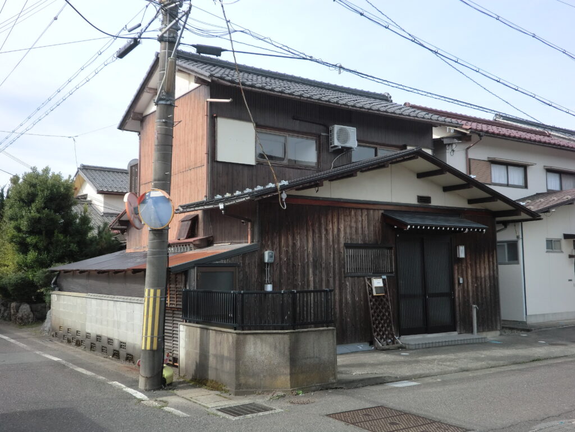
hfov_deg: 51.4
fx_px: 598
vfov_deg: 39.7
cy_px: 216
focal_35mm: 36
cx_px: 288
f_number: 3
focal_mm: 6.58
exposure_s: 1/500
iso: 50
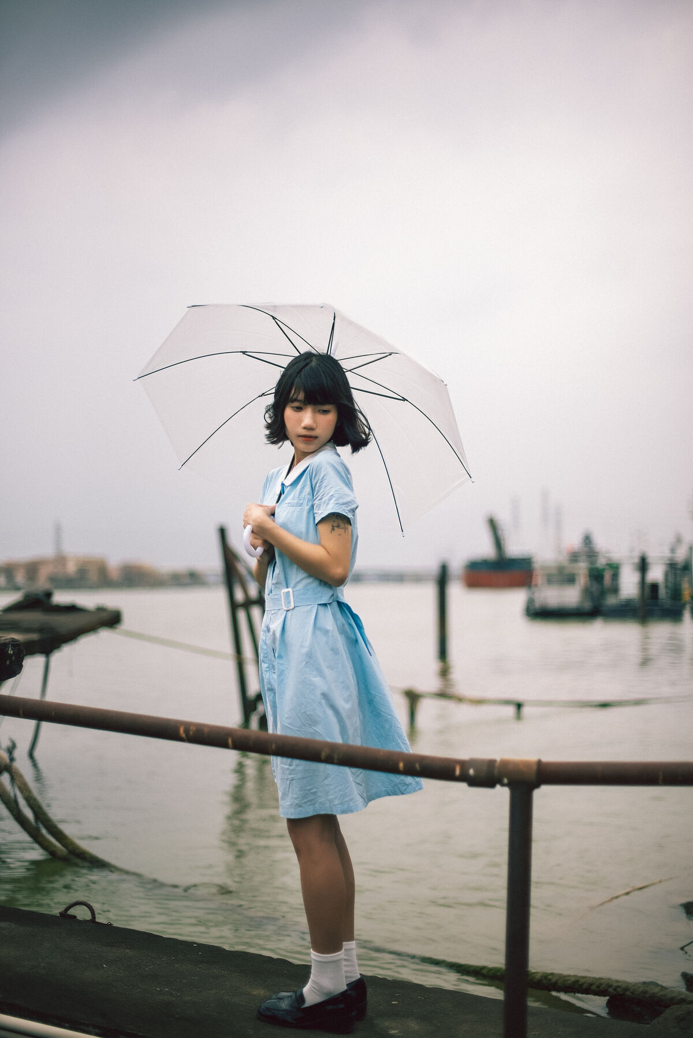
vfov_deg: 39.6
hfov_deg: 27.0
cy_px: 519
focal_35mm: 50
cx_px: 346
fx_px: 1443
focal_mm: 50
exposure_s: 1/4000
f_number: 1.4
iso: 50
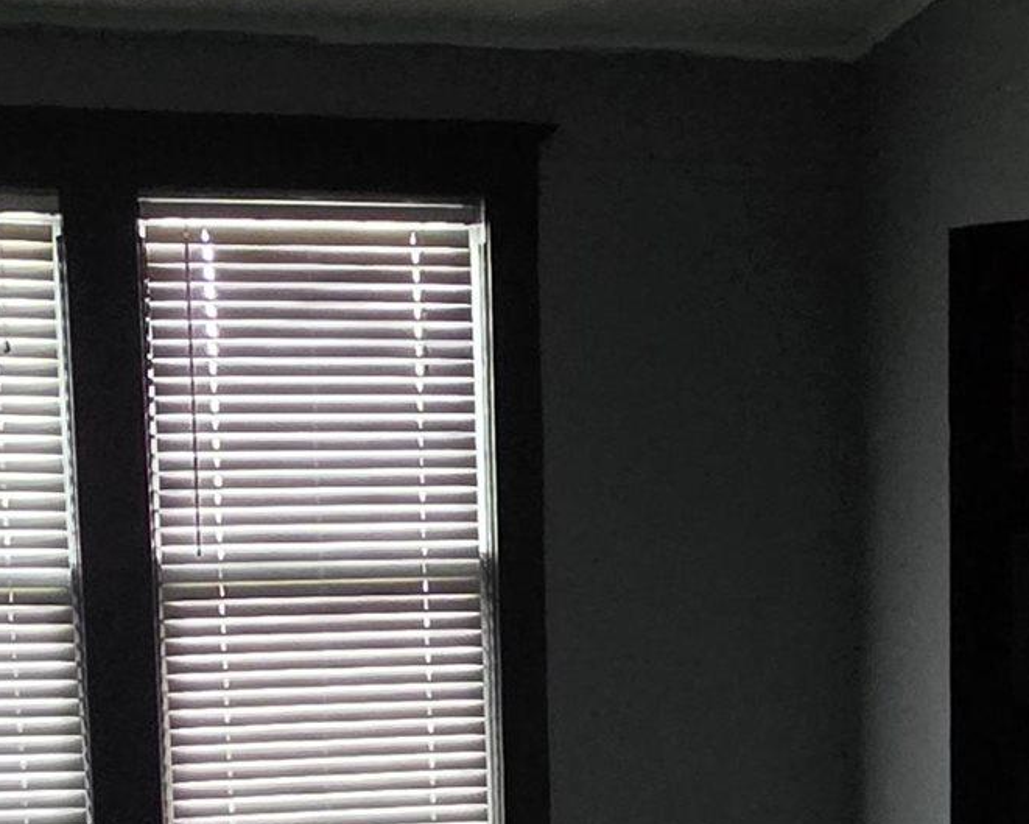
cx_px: 616
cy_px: 782
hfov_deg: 31.9
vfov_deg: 24.8
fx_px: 1797
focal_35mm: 59
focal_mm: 2.2
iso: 1600
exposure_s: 1/24
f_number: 1.9
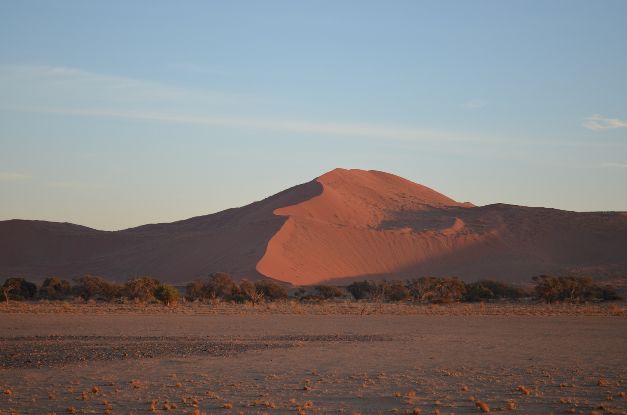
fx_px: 1434
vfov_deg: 16.5
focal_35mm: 82
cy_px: 208
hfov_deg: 24.7
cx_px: 314
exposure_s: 1/125
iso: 200
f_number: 5.6
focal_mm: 55
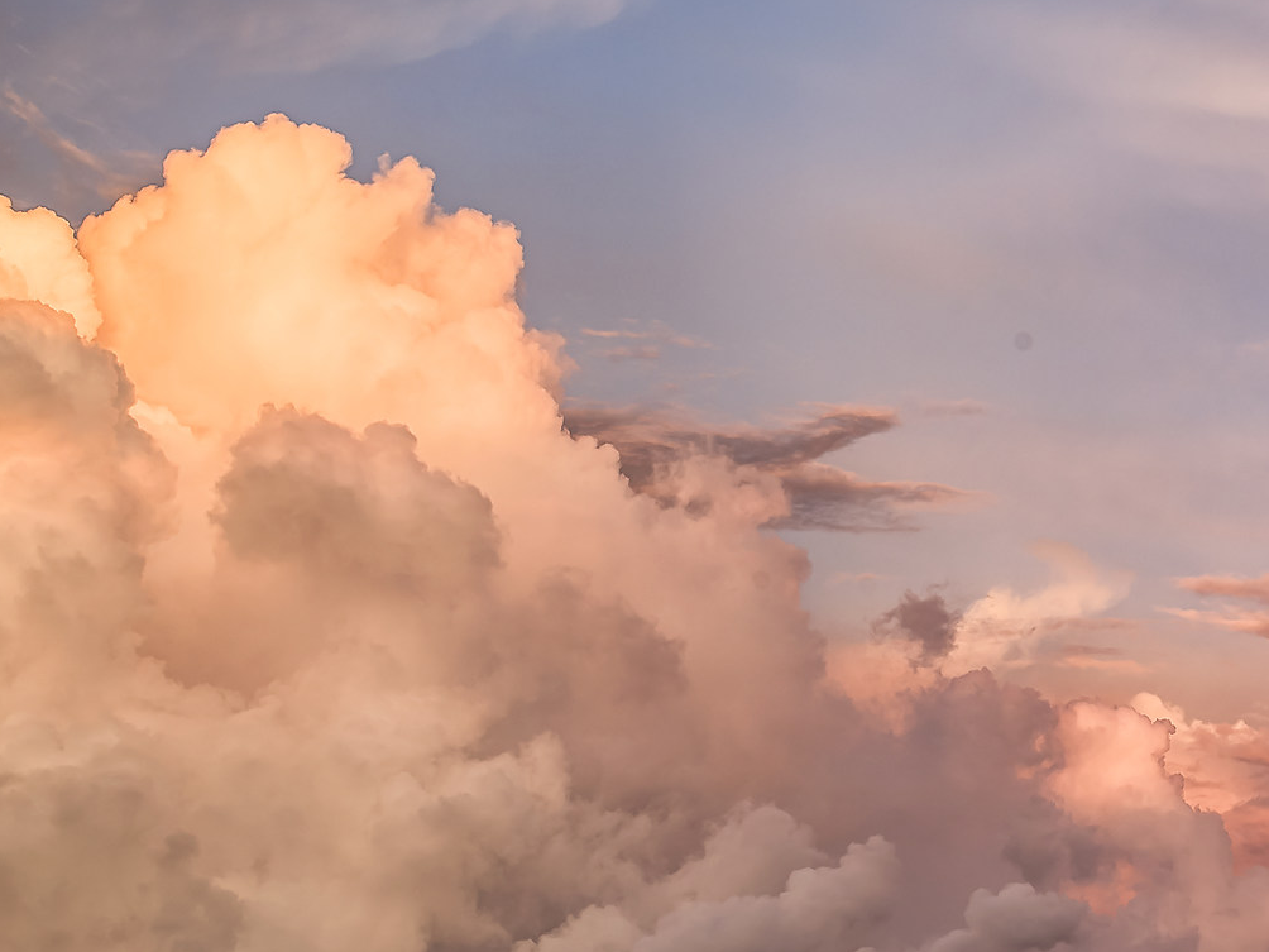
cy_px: 594
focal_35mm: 115
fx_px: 4216
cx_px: 1240
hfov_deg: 16.8
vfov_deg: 12.9
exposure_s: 1/8
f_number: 11
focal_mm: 50
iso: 100
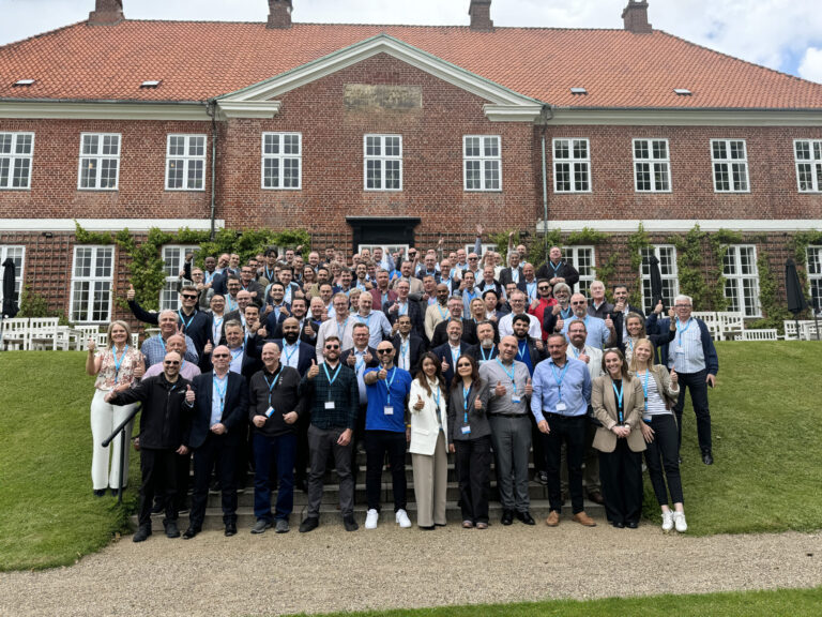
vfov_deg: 56.8
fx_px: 570
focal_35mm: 24
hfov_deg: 71.6
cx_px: 411
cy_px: 308
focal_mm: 6.76
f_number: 1.78
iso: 80
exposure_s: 1/1131
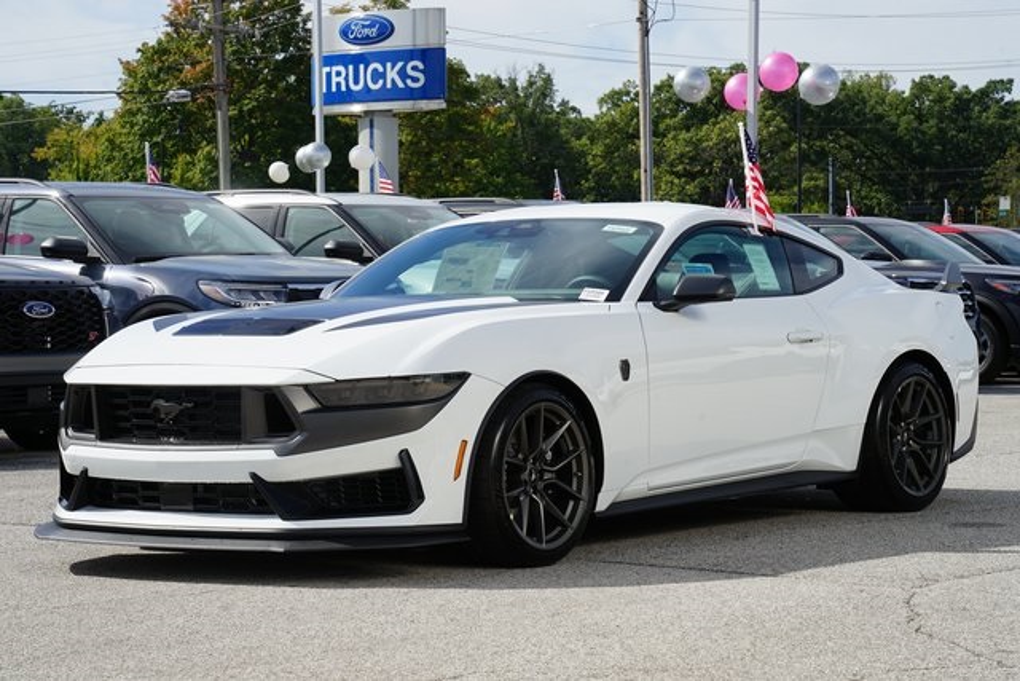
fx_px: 2465
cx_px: 510
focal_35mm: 87
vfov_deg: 15.7
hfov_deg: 23.4
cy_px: 340
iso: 100
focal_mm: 87
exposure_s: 1/125
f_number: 13
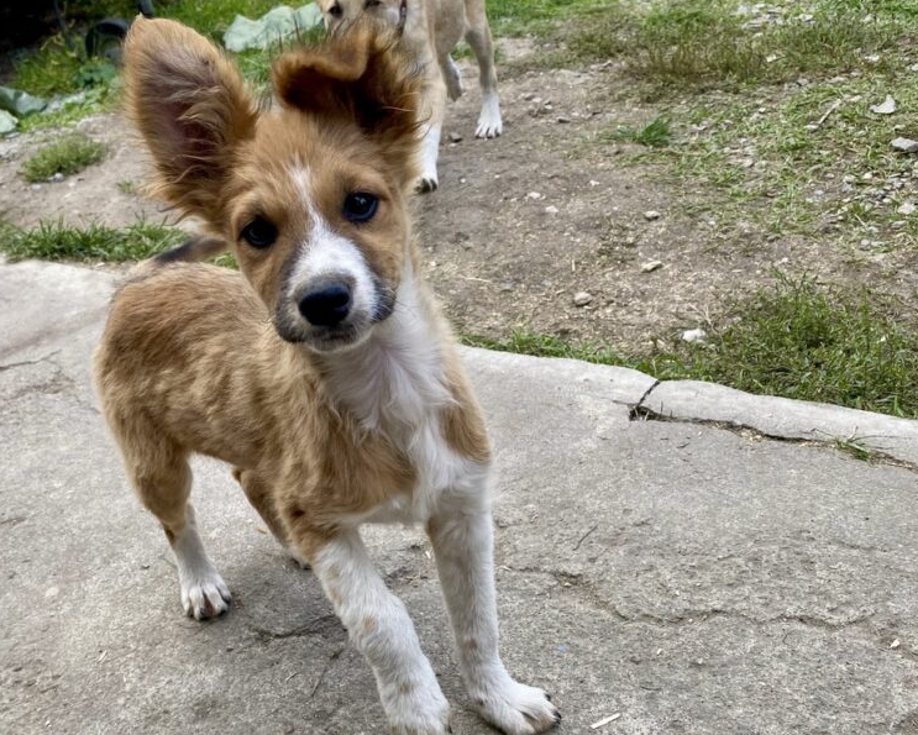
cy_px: 374
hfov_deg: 62.1
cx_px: 434
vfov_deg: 51.6
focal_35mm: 28
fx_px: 761
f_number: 1.8
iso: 32
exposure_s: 1/487
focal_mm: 4.25
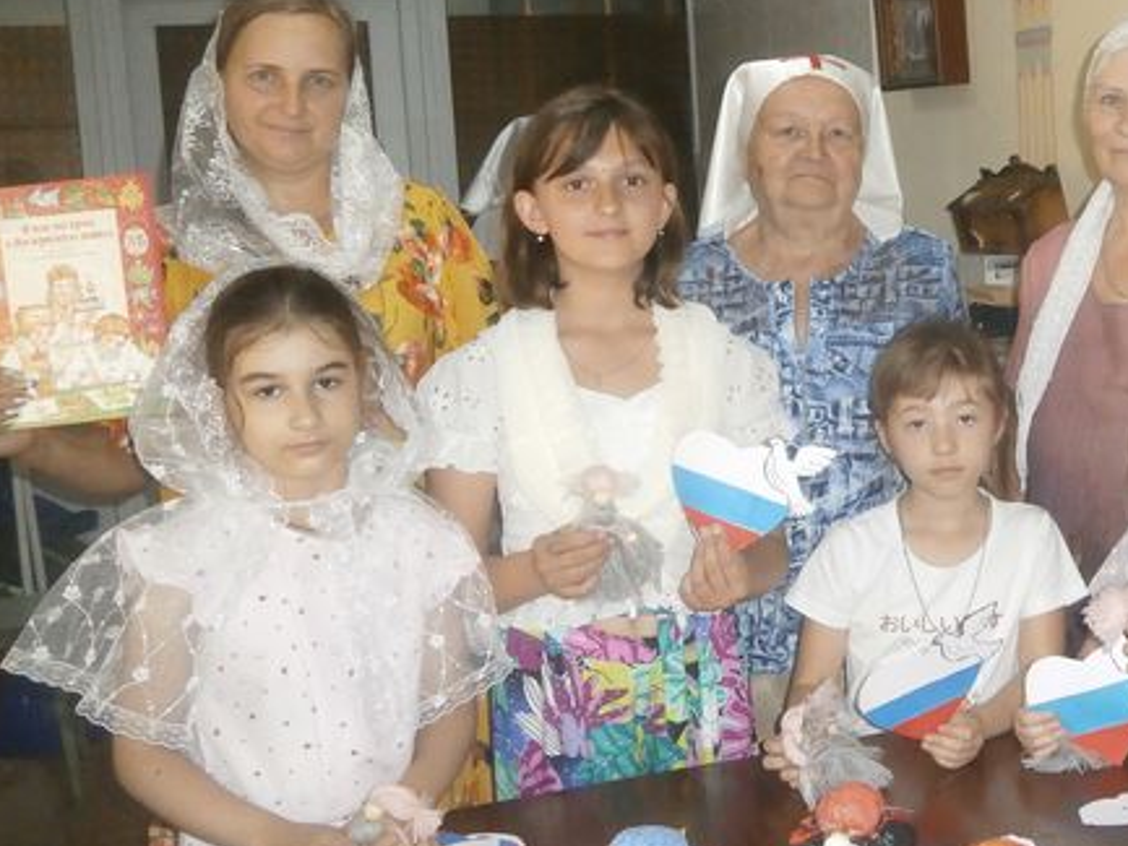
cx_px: 977
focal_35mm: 48
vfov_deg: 30.2
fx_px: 1565
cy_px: 354
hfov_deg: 37.5
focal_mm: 4.7
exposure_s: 1/250
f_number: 2.8
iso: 400
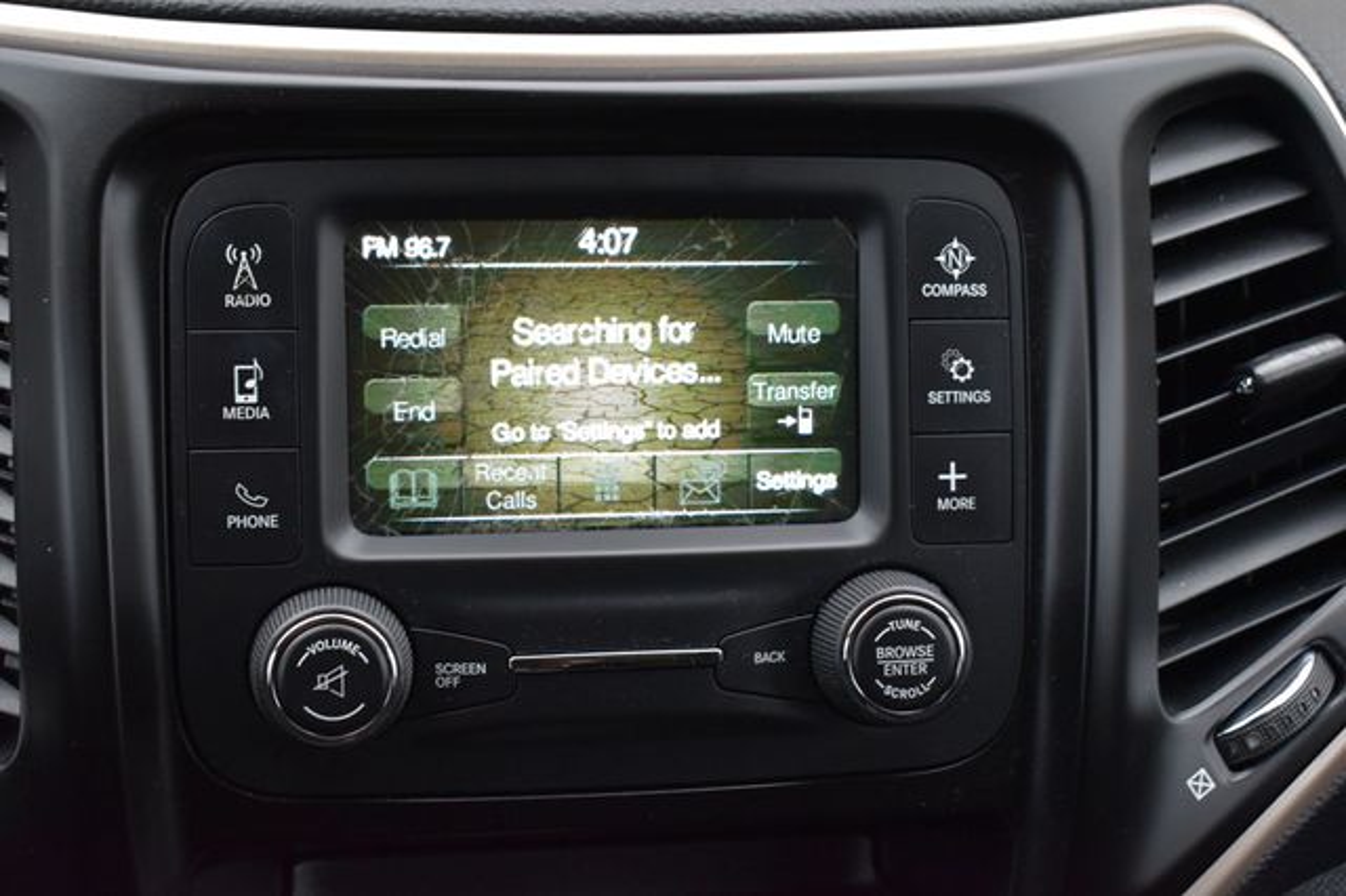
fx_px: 2130
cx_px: 673
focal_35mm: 57
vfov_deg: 23.8
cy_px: 448
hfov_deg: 35.1
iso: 1250
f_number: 6.3
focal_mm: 38
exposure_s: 1/15
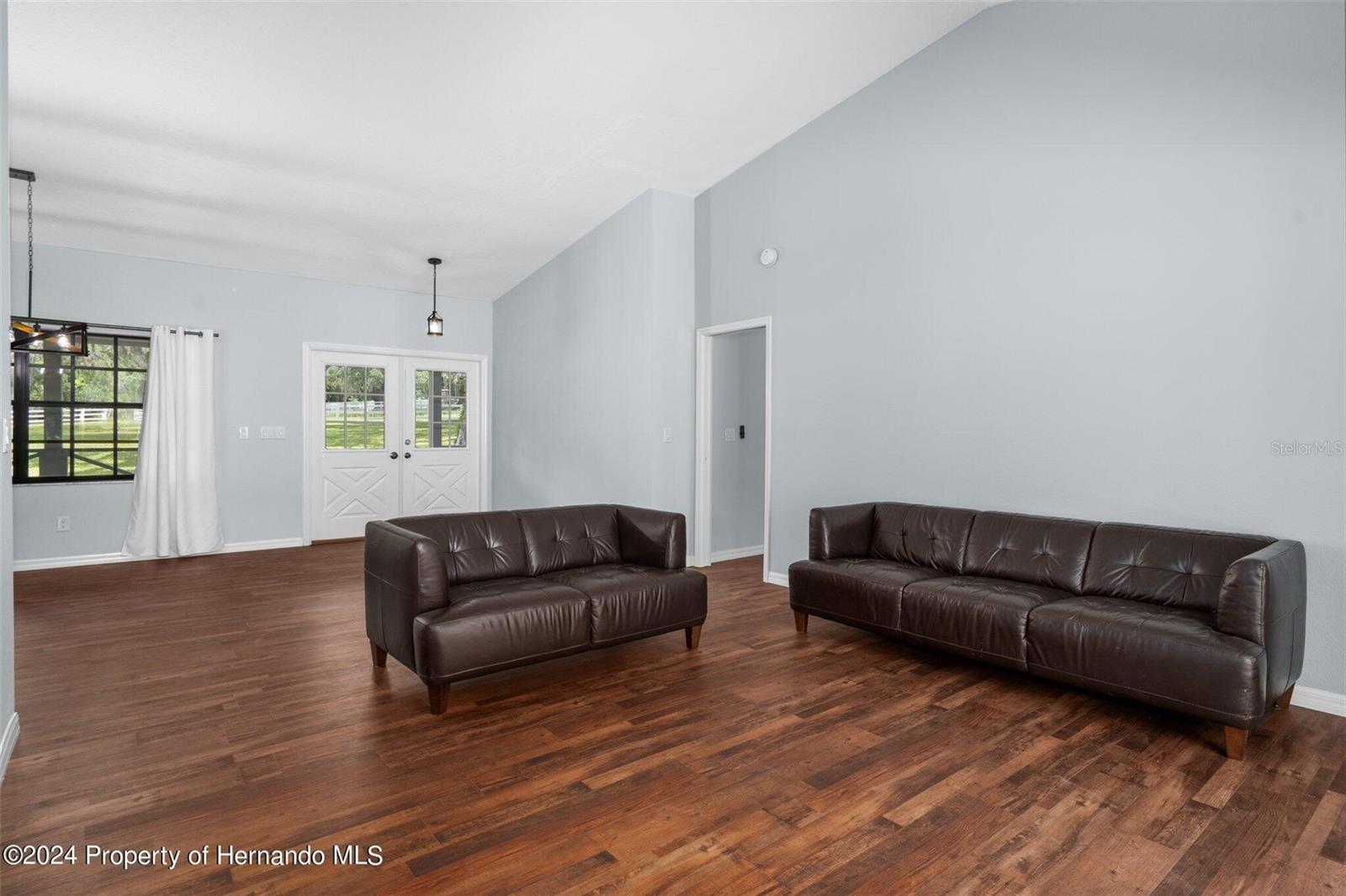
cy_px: 448
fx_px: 635
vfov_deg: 70.4
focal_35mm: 17
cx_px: 673
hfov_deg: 93.3
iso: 400
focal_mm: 17
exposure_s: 1/2
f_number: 8
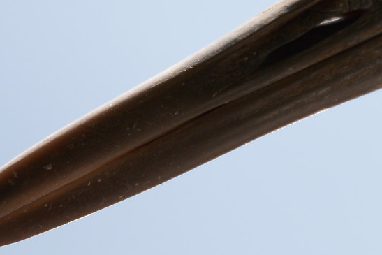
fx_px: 27955
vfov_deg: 0.5
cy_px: 130
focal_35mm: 2634
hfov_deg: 0.8
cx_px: 617
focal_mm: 600
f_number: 8
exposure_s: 1/800
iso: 320
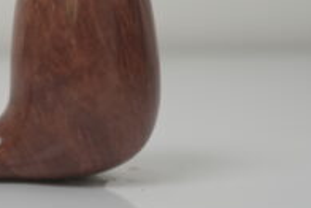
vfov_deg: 9.0
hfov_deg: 13.0
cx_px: -94
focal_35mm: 153
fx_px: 1323
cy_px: 87
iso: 500
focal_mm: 50
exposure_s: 1/125
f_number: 5.6
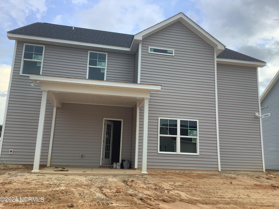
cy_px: 104
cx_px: 140
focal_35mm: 31
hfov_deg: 58.4
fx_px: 250
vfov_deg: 45.4
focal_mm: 3.3
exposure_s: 1/128
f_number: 2.4
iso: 25
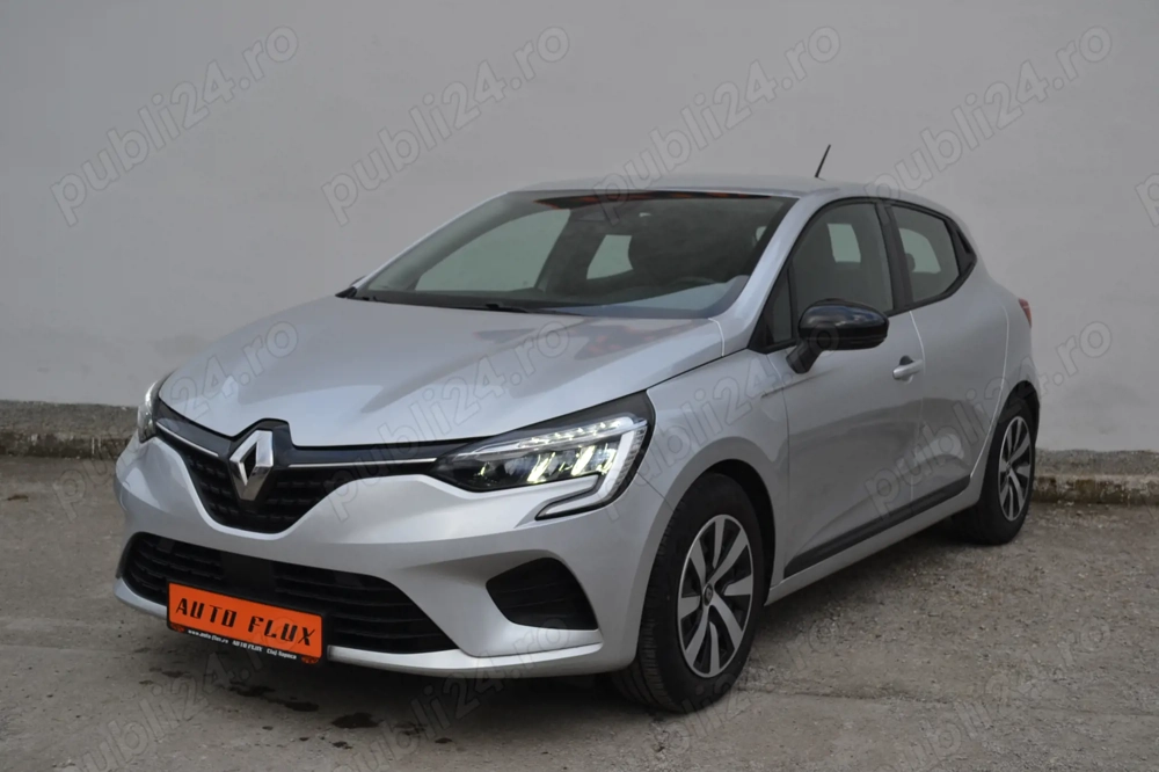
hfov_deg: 41.1
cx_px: 580
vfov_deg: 28.1
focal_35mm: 48
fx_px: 1545
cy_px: 386
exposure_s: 1/125
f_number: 5.6
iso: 125
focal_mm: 32
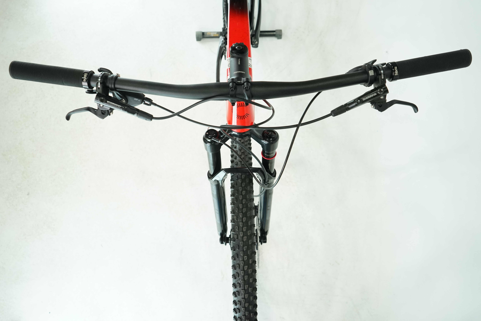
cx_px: 240
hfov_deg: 65.5
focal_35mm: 28
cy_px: 160
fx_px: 374
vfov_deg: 46.4
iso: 1600
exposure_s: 1/200
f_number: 5.6
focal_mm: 28
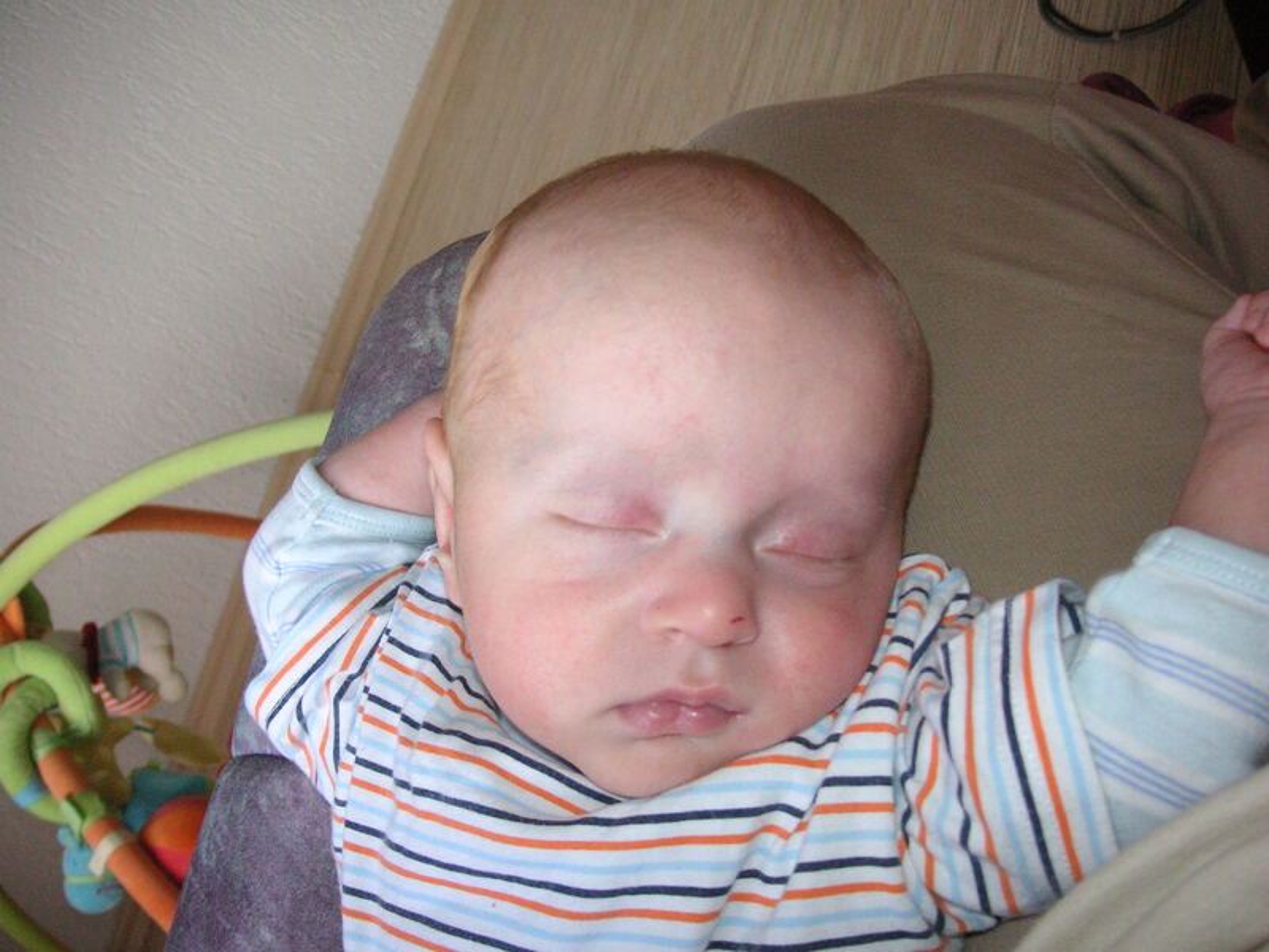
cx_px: 634
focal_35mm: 37
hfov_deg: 50.1
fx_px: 1356
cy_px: 476
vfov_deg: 38.7
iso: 160
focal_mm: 6.1
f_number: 2.8
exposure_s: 1/45
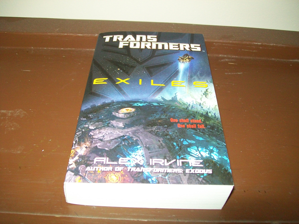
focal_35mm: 36
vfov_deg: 39.7
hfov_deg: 51.4
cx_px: 150
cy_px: 112
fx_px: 311
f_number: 2.7
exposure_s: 1/60
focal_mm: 6
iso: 160
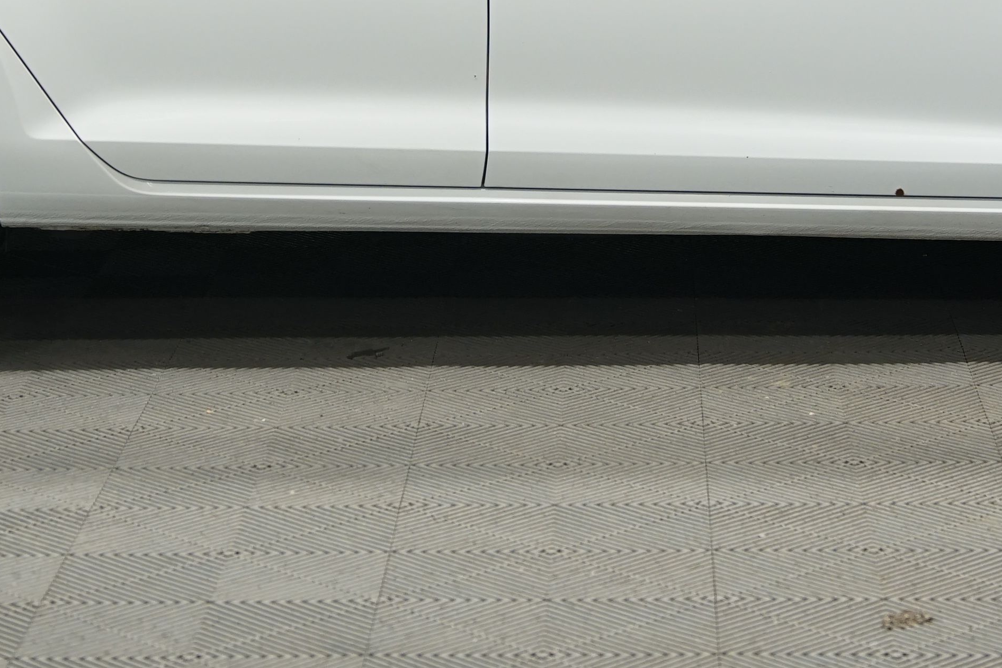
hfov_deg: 15.7
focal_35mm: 130
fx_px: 3619
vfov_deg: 10.4
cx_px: 629
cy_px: -69
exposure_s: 1/40
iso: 500
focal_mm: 41
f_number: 2.8
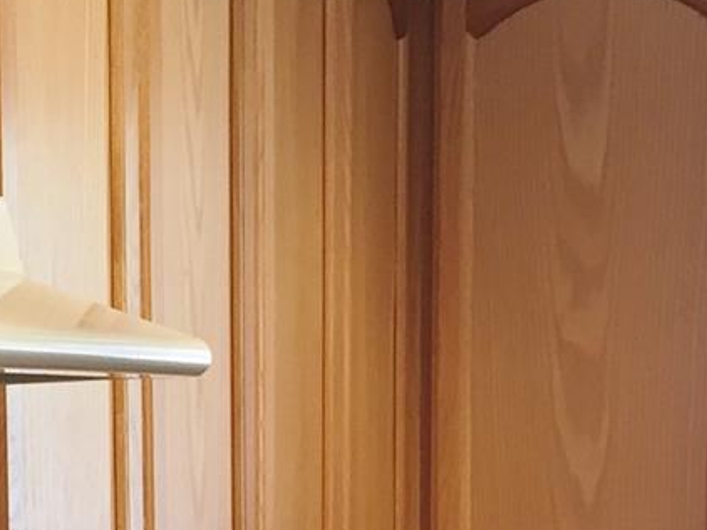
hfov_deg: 17.8
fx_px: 2245
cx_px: 151
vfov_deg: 12.9
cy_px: 716
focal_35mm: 110
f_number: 2.2
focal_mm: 4.15
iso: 32
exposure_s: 1/30
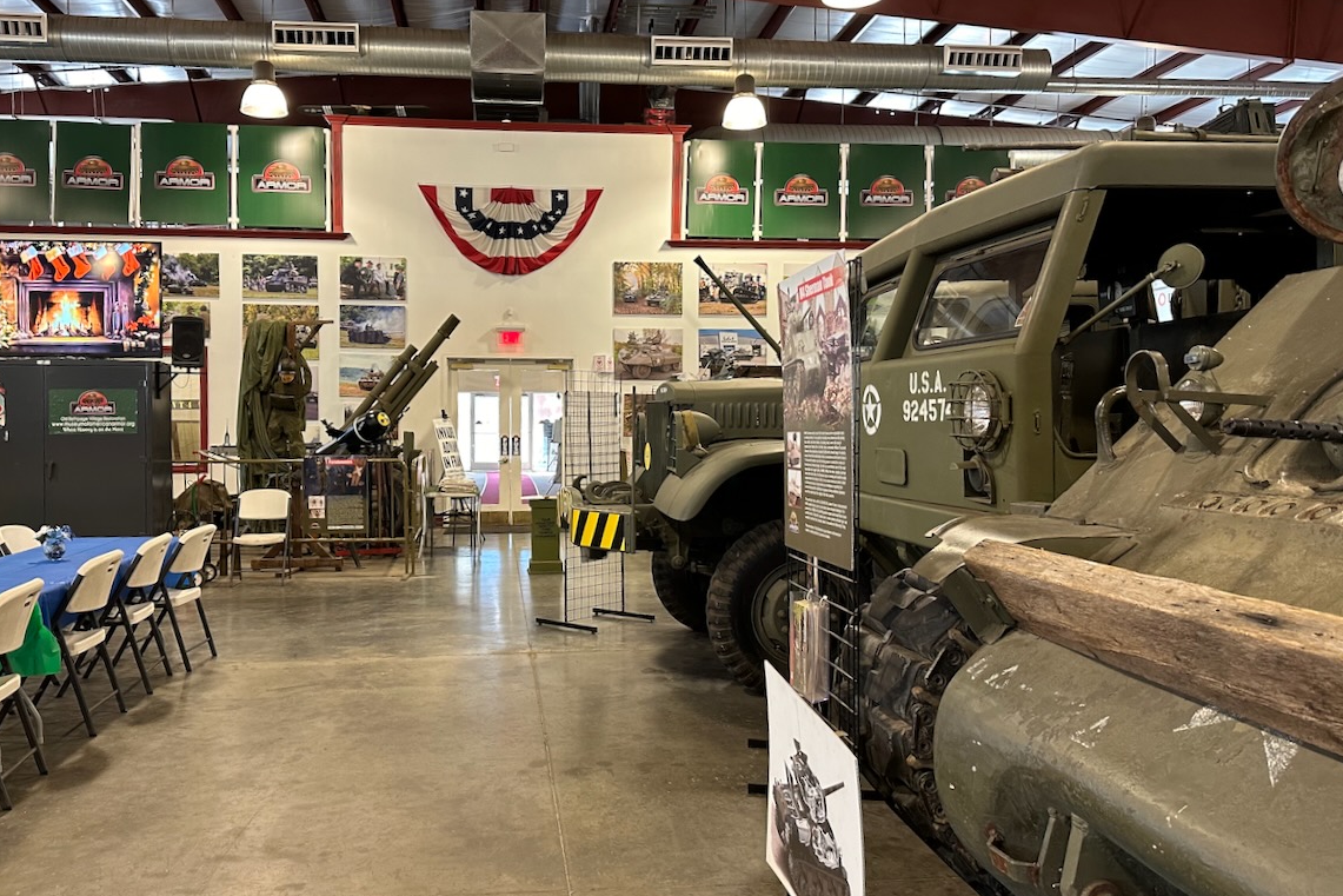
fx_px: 1045
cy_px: 424
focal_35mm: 28
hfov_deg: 65.3
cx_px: 599
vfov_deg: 46.4
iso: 250
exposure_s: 1/60
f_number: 1.78
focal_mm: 6.86
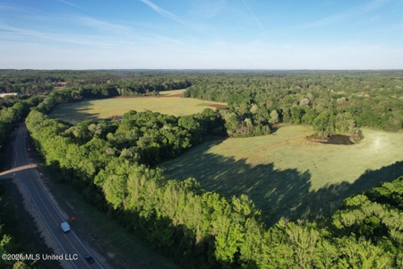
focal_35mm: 22
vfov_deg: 57.2
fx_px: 246
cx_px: 202
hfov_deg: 78.6
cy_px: 134
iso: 100
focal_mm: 8.38
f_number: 2.8
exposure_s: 1/1250
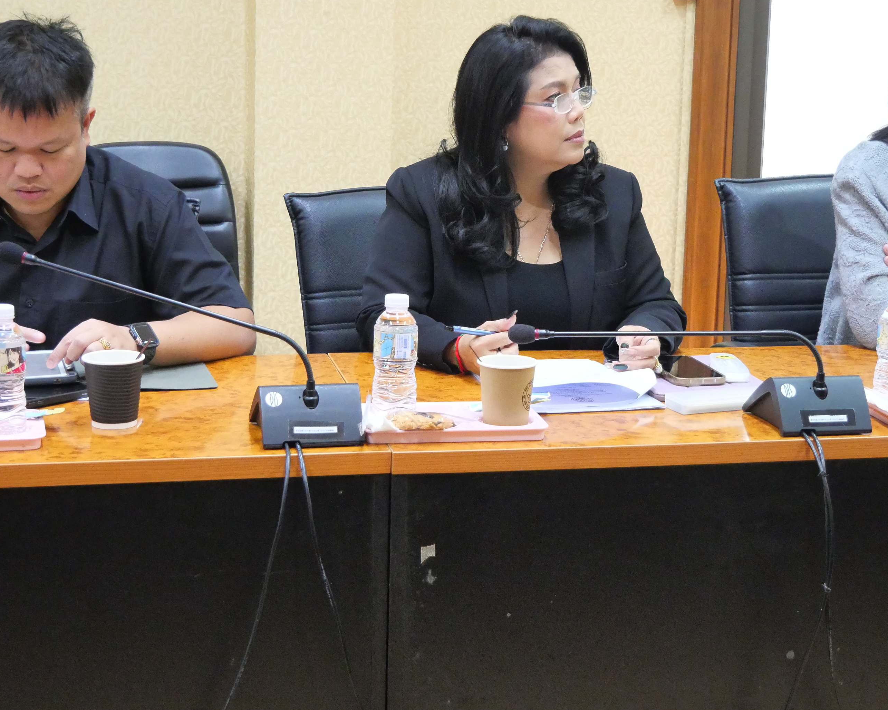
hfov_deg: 30.9
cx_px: 506
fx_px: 1603
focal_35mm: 61
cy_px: 286
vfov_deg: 24.9
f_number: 4.2
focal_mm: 22
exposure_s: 1/30
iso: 3200
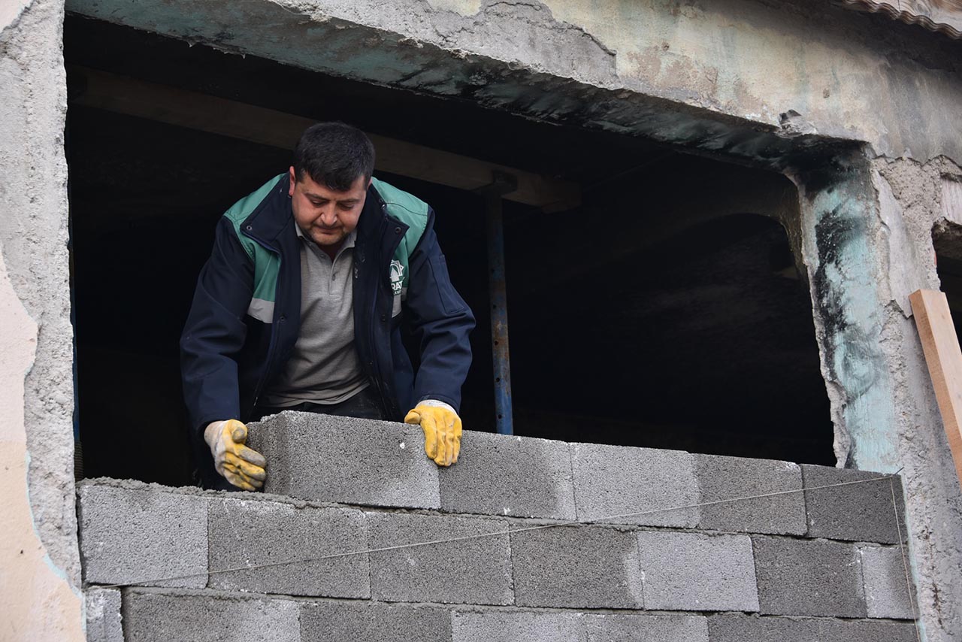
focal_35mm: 72
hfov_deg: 28.1
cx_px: 481
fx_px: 1924
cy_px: 321
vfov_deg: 18.9
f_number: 5.6
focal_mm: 72
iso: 160
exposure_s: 1/200
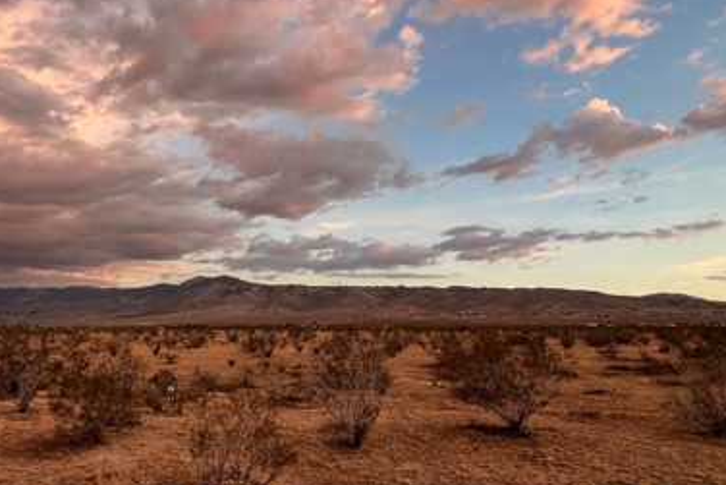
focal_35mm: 23
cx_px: 270
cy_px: 234
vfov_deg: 55.1
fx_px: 464
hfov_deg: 74.7
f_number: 1.8
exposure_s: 1/99
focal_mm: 1.57
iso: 40
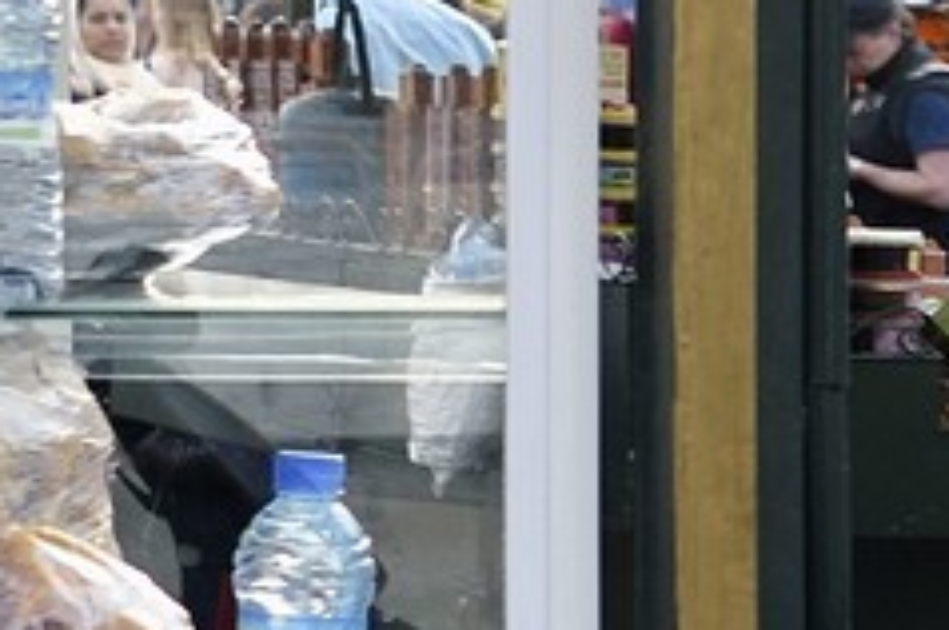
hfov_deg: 7.8
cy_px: -24
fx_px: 5660
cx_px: -2205
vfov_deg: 6.3
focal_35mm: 215
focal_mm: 32
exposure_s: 1/200
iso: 200
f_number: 4
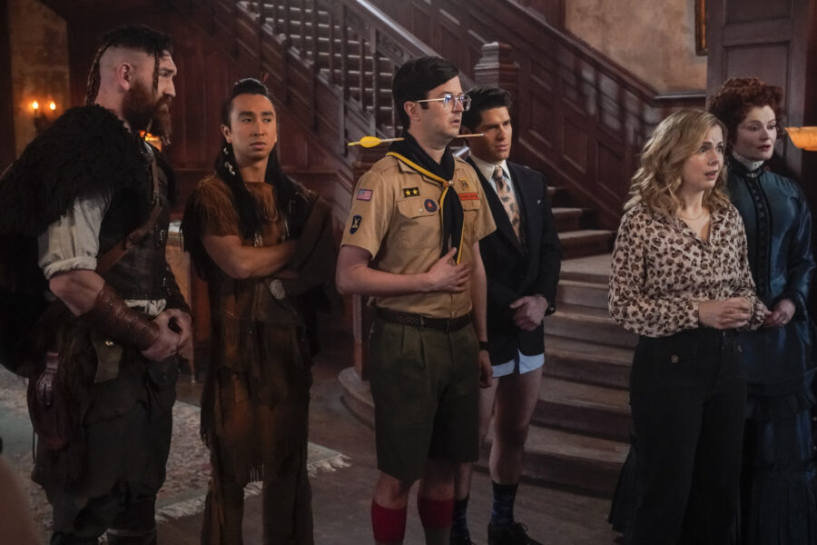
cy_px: 272
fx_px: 953
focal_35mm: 42
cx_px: 408
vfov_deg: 31.9
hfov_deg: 46.4
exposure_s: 1/80
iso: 4000
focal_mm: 28
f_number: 3.2
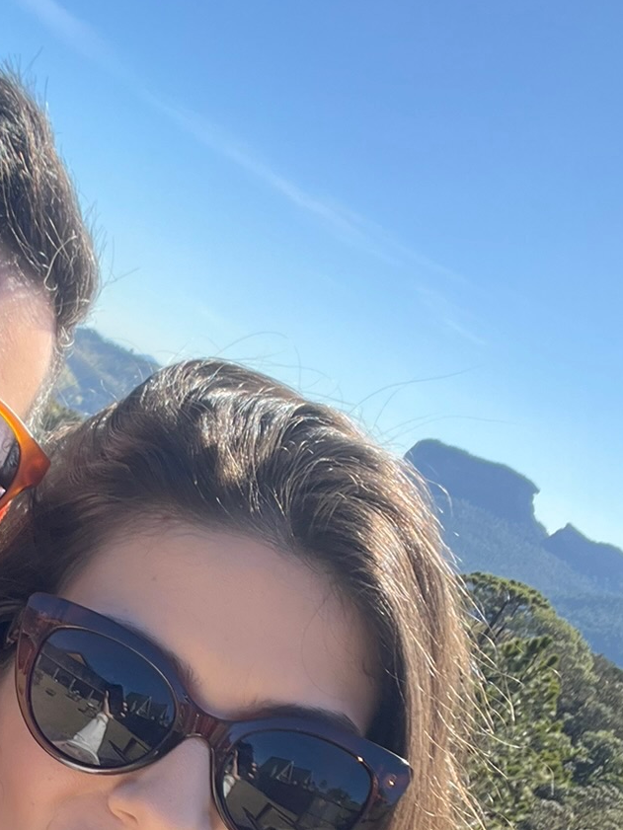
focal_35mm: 56
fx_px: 1343
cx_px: 3
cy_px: 764
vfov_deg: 32.5
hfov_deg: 24.9
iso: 32
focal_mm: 2.71
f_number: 2.2
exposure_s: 1/248
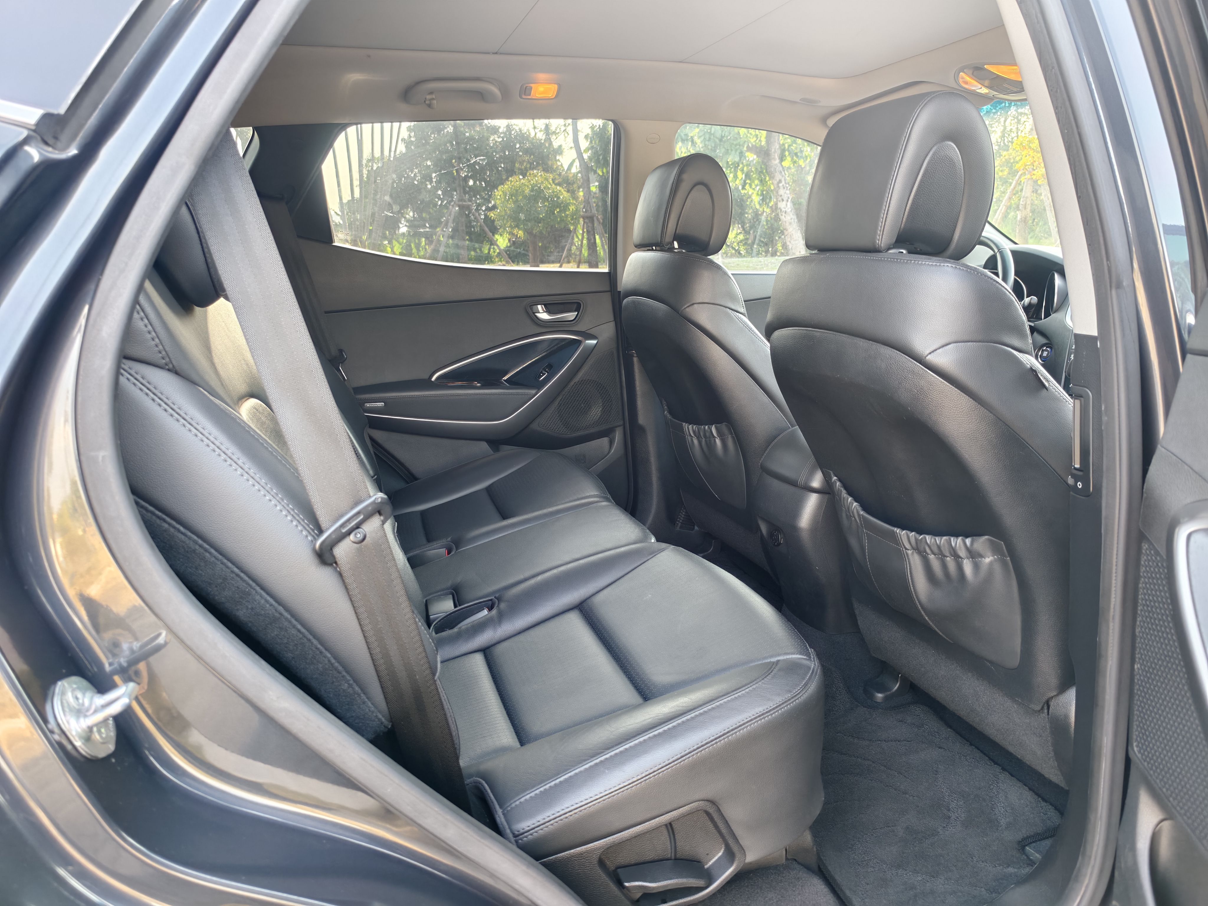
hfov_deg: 73.9
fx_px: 803
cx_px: 604
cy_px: 453
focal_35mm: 23
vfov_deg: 58.9
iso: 121
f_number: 1.57
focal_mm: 5.6
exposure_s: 1/100
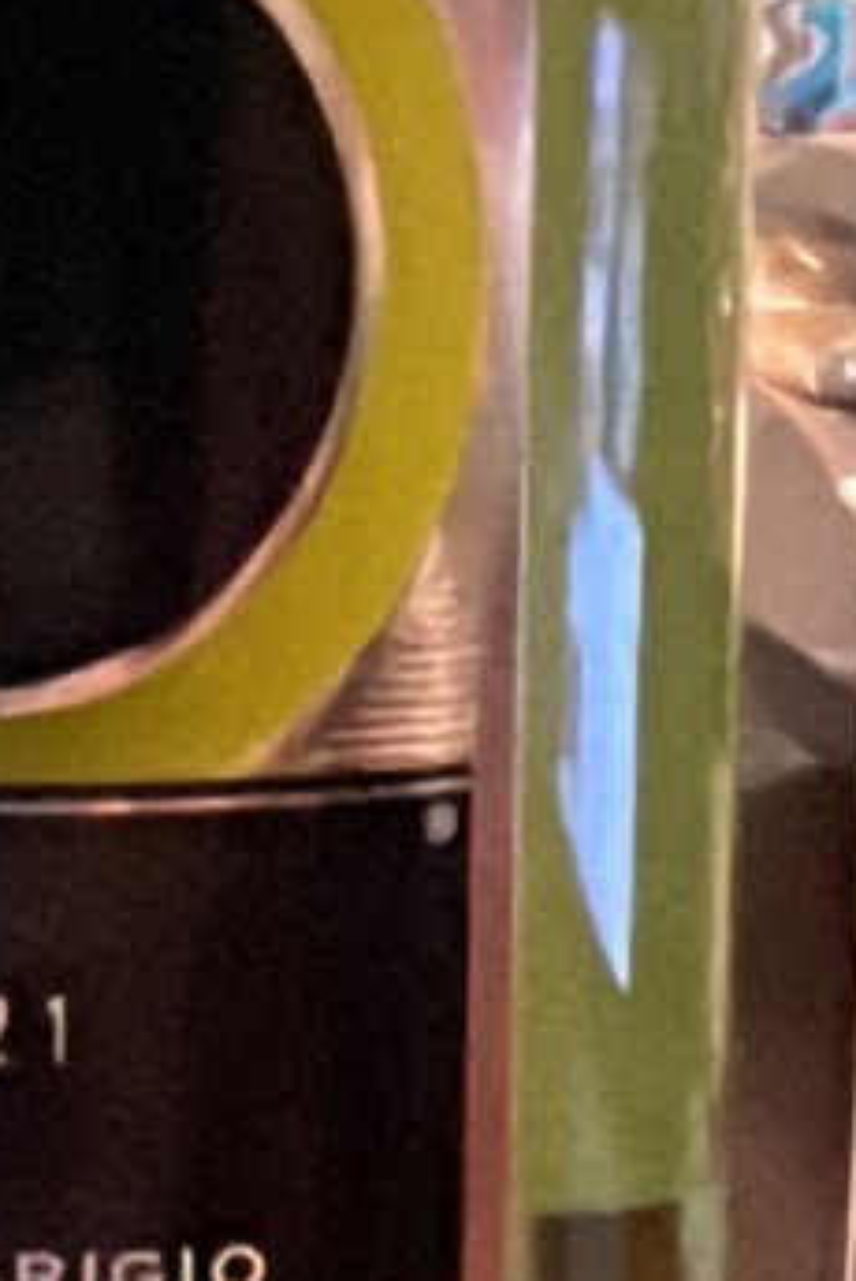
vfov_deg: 34.0
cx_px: 41
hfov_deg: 22.7
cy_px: 376
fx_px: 2064
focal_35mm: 58
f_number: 2.4
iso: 1600
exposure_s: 1/40
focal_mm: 1.54
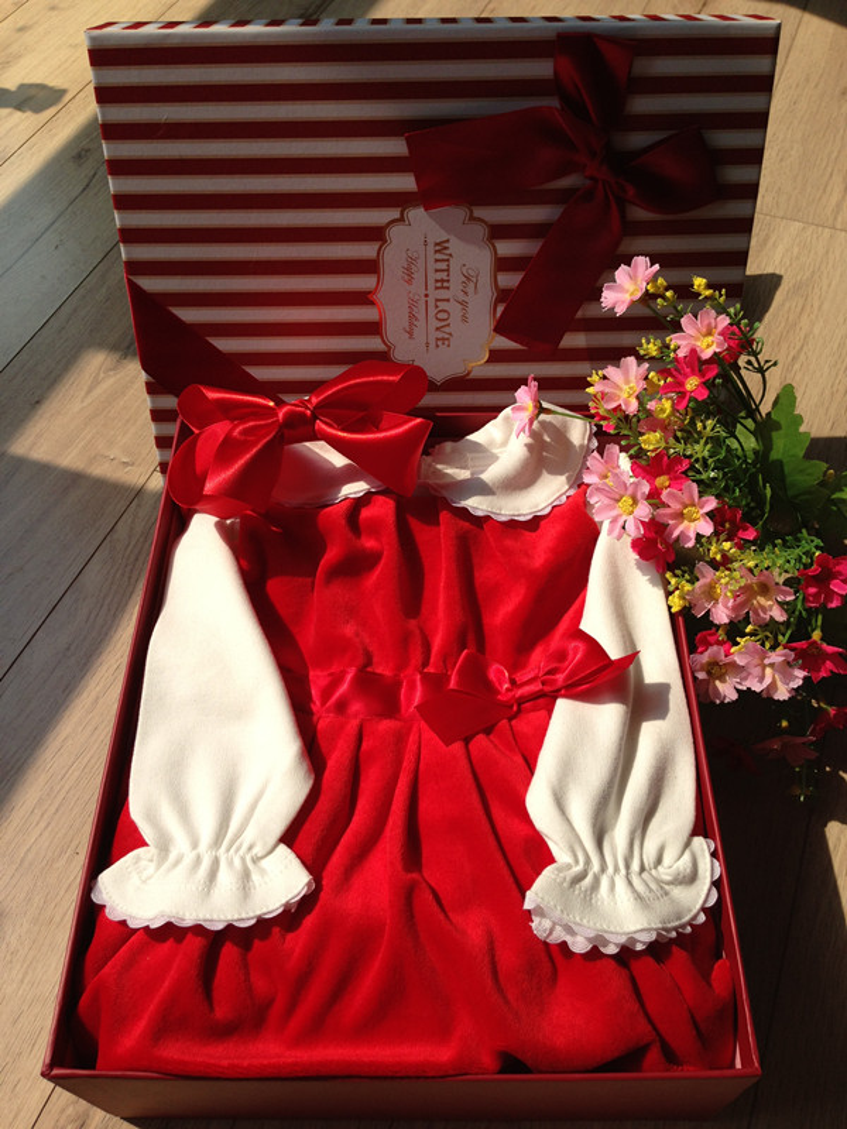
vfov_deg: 55.4
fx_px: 1077
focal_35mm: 33
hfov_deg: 42.9
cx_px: 424
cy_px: 564
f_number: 2.4
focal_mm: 4.13
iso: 50
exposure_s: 1/713
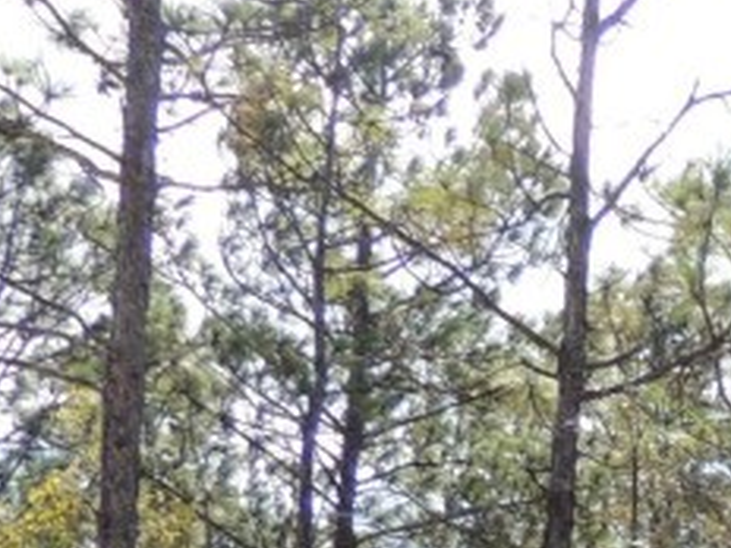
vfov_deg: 12.3
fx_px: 2238
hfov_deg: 15.0
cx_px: 1481
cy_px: 1115
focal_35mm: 106
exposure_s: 1/800
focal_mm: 4.3
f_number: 3
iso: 100
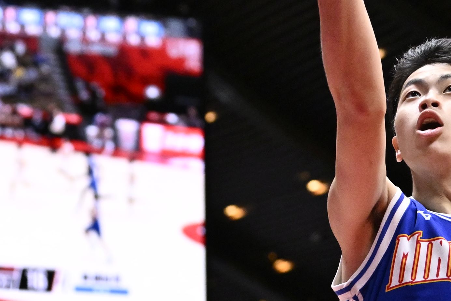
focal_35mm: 313
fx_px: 3920
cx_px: 472
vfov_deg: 4.4
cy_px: 214
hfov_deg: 6.6
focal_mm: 70
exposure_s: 1/800
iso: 3200
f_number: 4
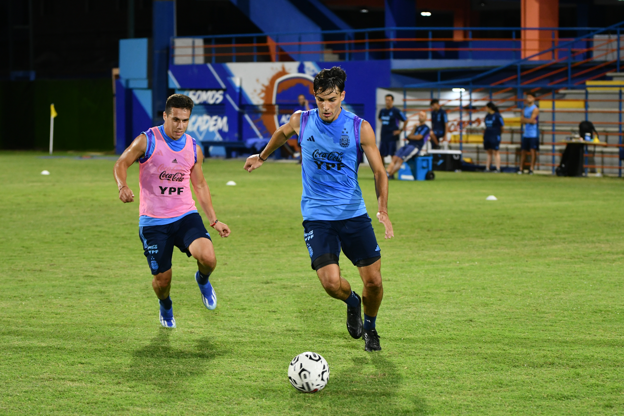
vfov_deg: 11.7
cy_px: 208
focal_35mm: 117
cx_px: 312
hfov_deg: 17.5
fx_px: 2028
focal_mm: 78
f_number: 2.8
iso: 1600
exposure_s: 1/640
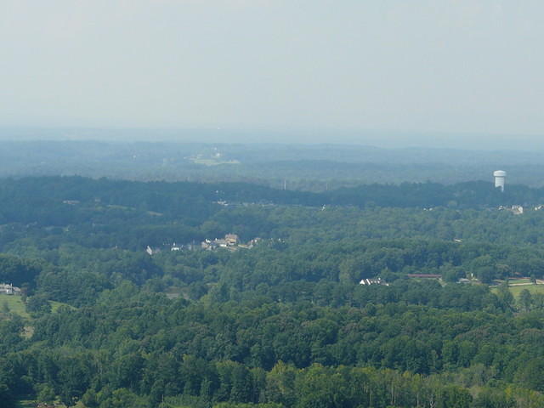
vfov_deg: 11.8
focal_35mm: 126
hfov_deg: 15.6
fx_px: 1980
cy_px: 204
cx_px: 272
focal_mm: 16.2
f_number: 5.6
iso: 100
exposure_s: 1/400
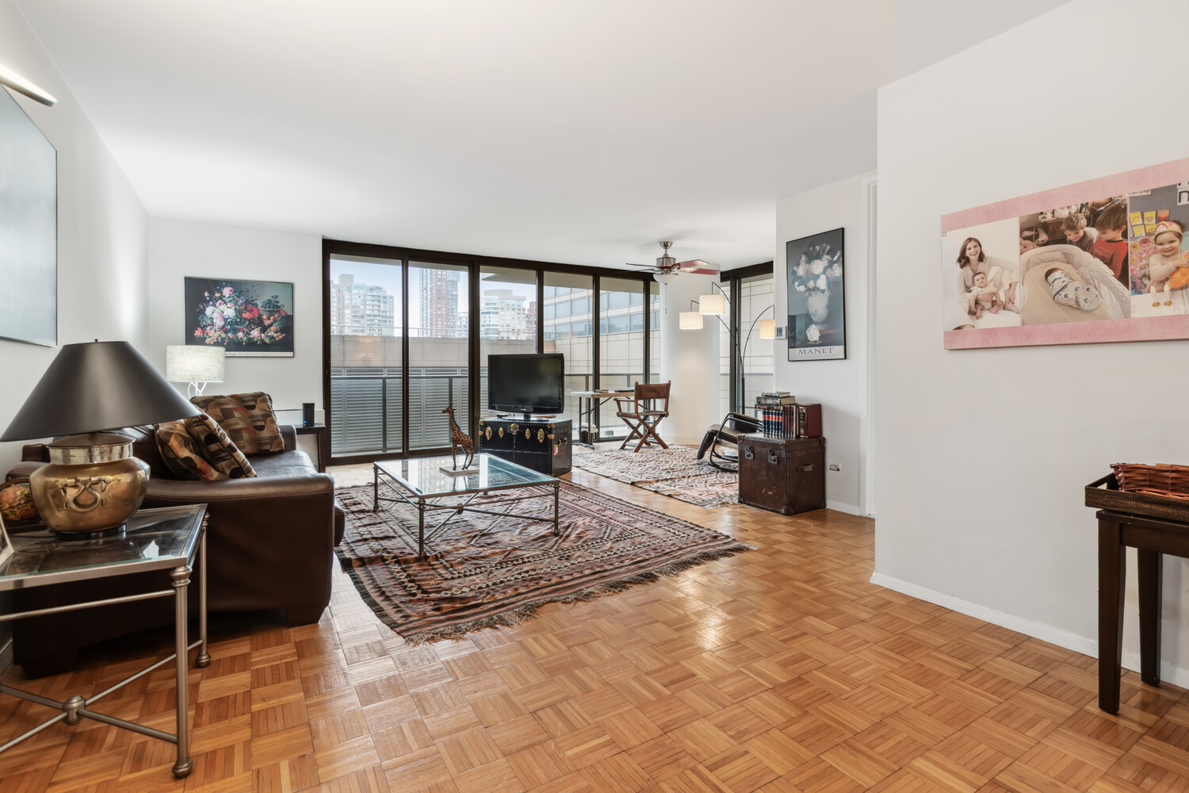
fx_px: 545
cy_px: 396
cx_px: 594
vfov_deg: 72.1
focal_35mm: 16
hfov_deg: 95.0
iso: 100
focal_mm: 11
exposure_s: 1/2.5
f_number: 8
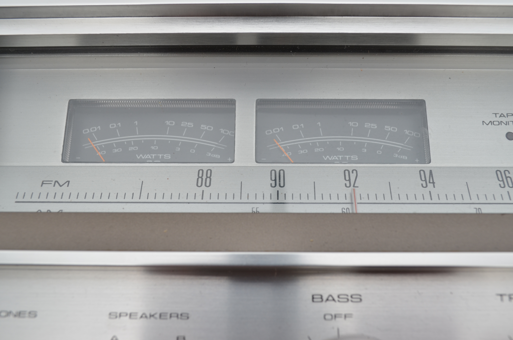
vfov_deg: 31.8
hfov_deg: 46.5
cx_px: 256
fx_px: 597
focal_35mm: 42
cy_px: 170
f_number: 8
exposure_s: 1/125
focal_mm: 28
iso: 250
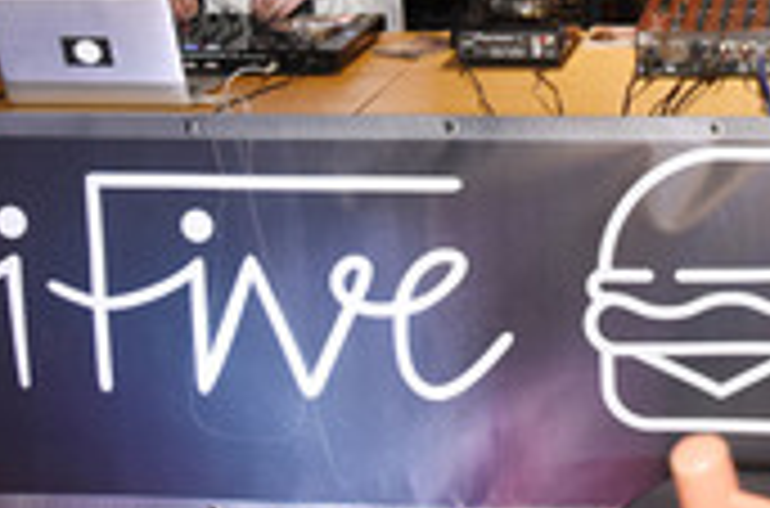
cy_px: -85
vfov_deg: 16.0
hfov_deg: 23.9
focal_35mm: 82
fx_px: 1749
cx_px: 745
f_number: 6.3
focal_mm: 31
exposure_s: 1/60
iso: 3200
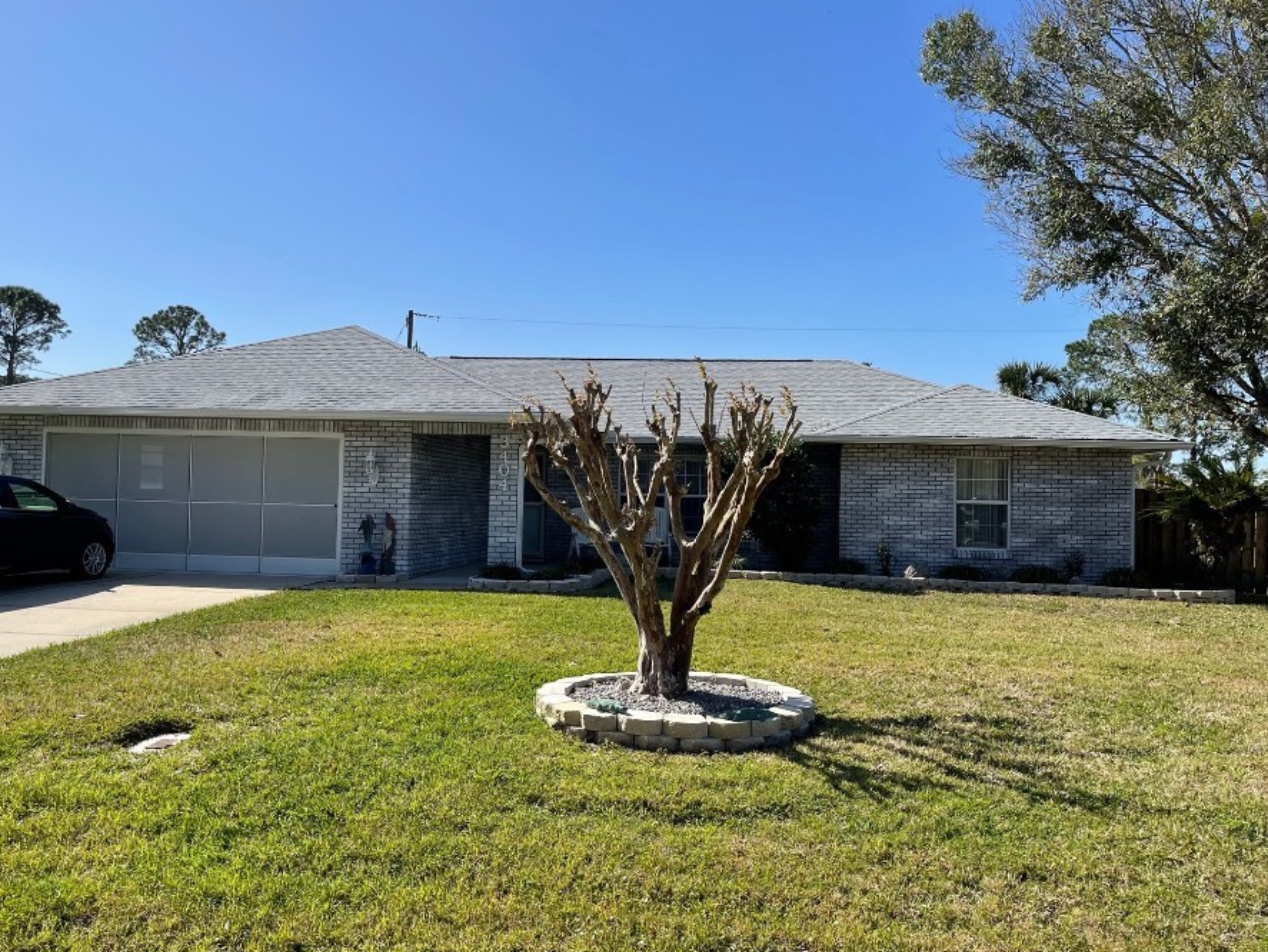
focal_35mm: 30
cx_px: 628
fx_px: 1099
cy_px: 467
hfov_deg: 59.9
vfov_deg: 46.8
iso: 32
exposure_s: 1/3788
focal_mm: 5.1
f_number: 1.6
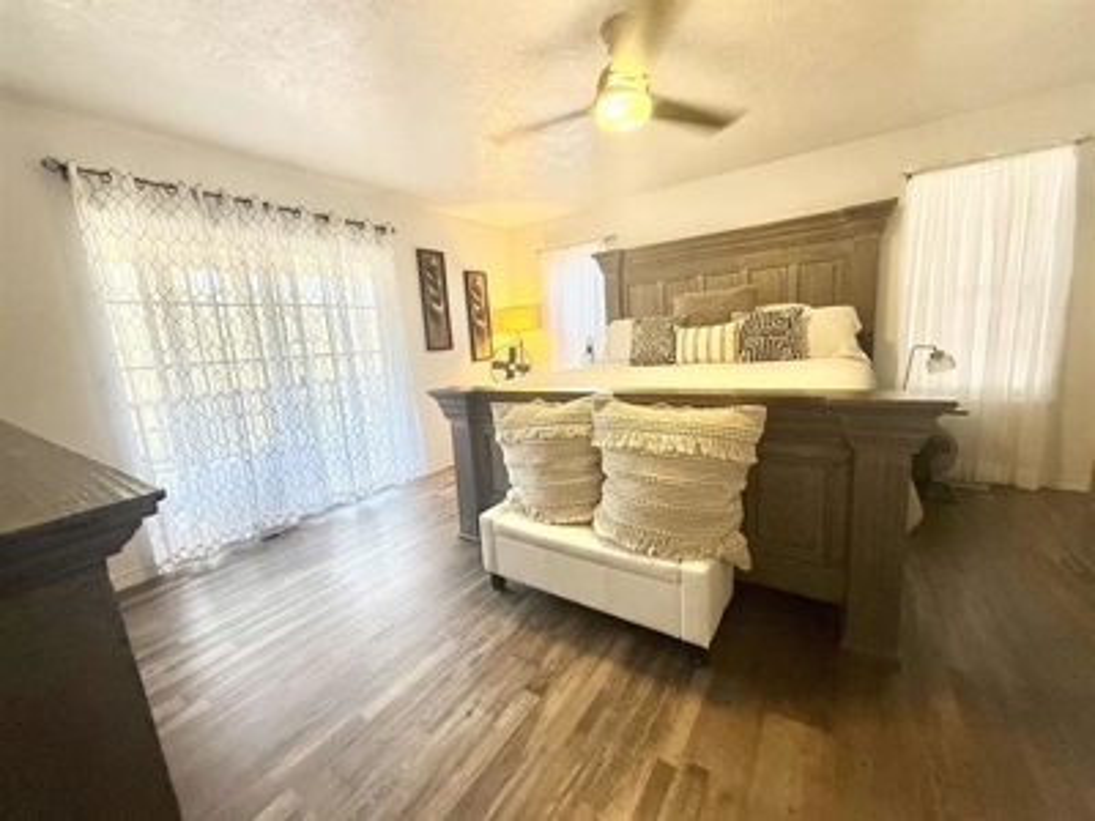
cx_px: 548
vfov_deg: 85.7
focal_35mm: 14
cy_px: 410
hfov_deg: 102.1
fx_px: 443
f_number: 2.2
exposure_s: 1/60
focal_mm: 2.22
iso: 250
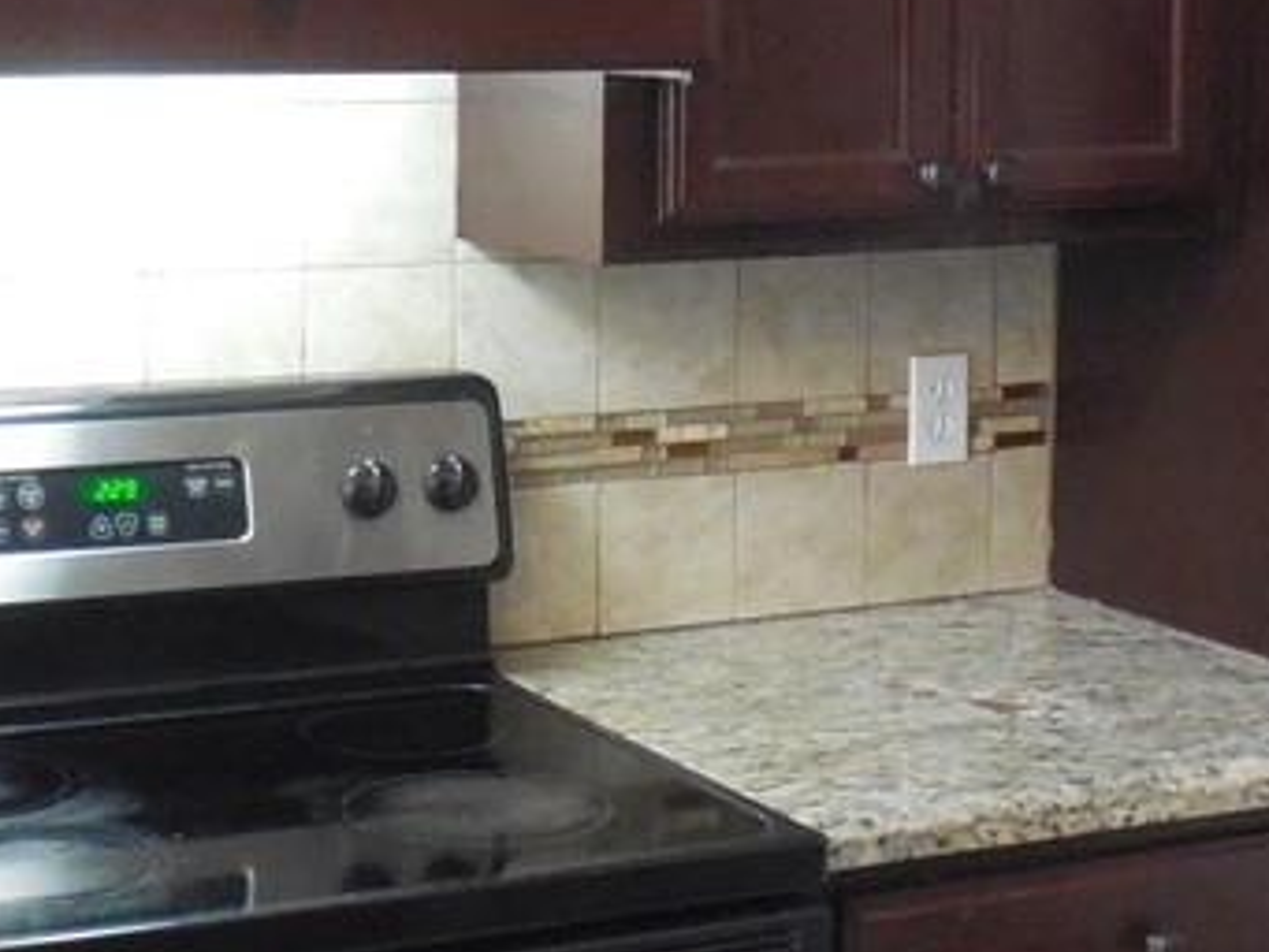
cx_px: 402
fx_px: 2860
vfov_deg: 18.7
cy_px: 178
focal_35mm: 78
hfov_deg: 24.9
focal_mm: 4.6
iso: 800
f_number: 3.5
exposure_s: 1/13
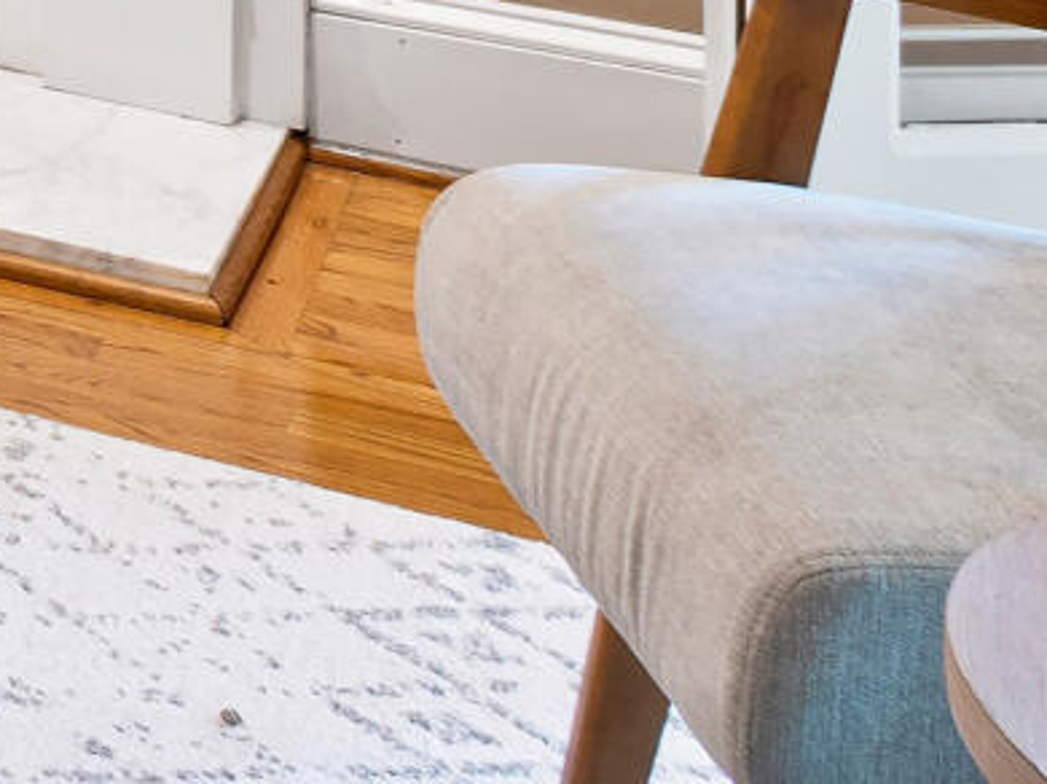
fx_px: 3355
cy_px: -1128
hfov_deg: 11.7
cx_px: -1917
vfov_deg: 11.1
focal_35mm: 111
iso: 100
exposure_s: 2
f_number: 8
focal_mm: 10
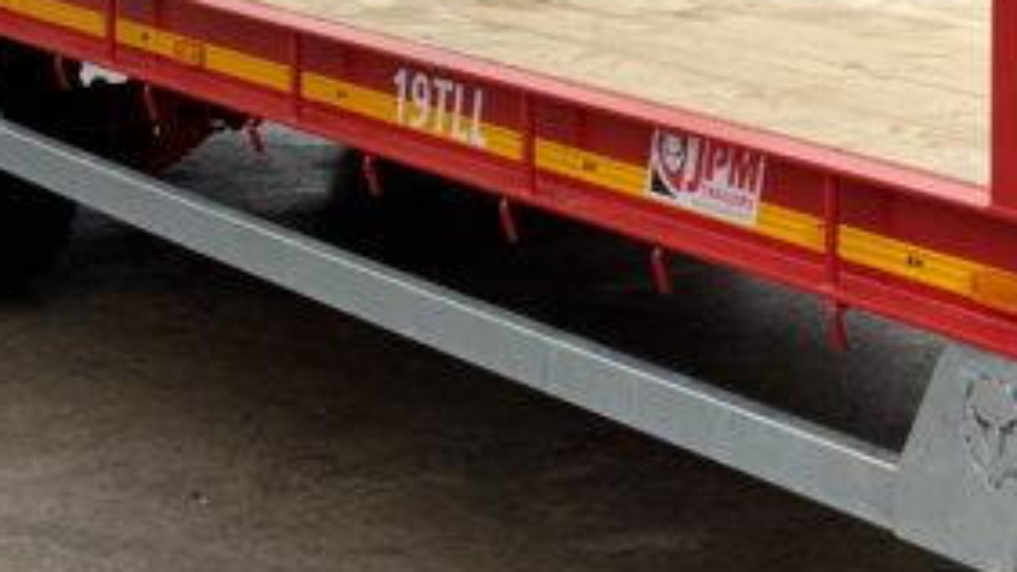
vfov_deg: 10.4
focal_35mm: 115
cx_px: 1079
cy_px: -112
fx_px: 3101
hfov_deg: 18.0
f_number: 1.8
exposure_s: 1/151
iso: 16
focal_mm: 3
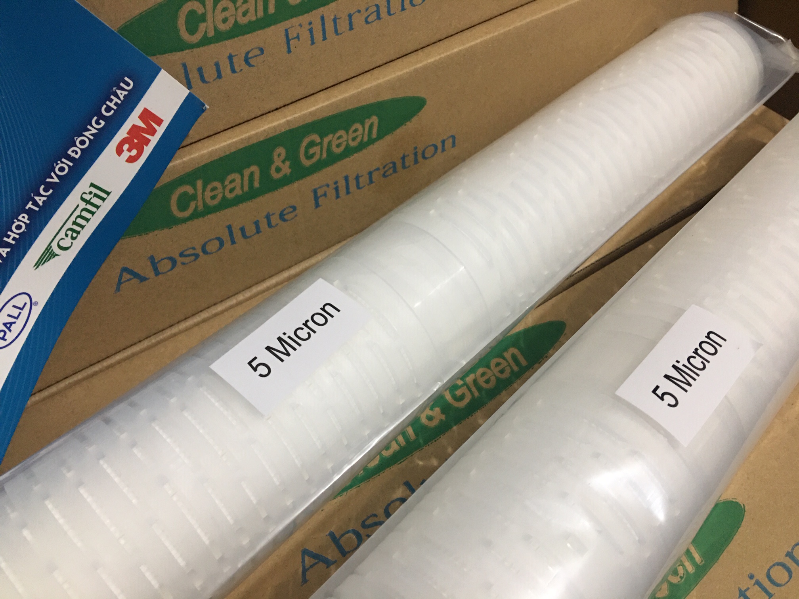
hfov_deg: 61.7
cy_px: 300
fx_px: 669
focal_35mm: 29
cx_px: 400
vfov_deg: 48.2
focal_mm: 4.15
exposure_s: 1/10
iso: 100
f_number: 2.2
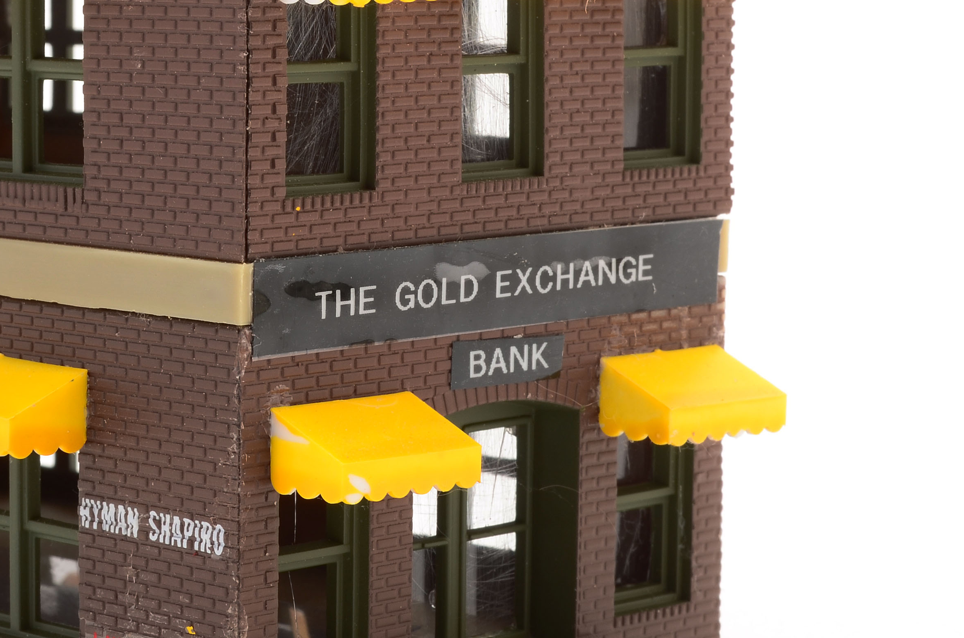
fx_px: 3367
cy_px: 195
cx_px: 236
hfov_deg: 16.2
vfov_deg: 10.8
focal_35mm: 126
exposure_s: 1/160
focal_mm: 40
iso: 100
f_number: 18
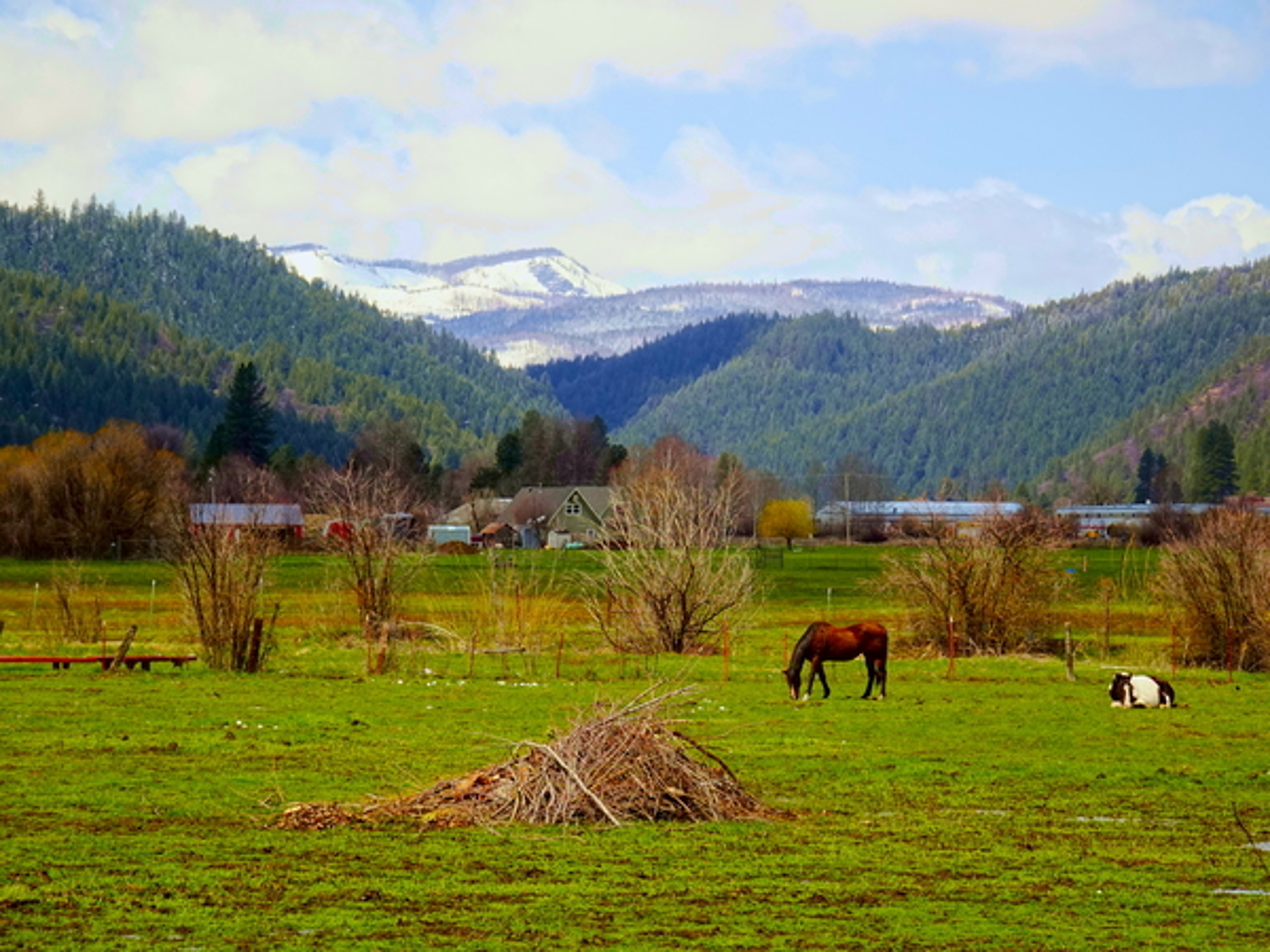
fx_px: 4953
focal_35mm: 135
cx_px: 635
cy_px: 476
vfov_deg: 11.0
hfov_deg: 14.6
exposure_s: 1/250
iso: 80
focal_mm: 21.22
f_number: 5.6
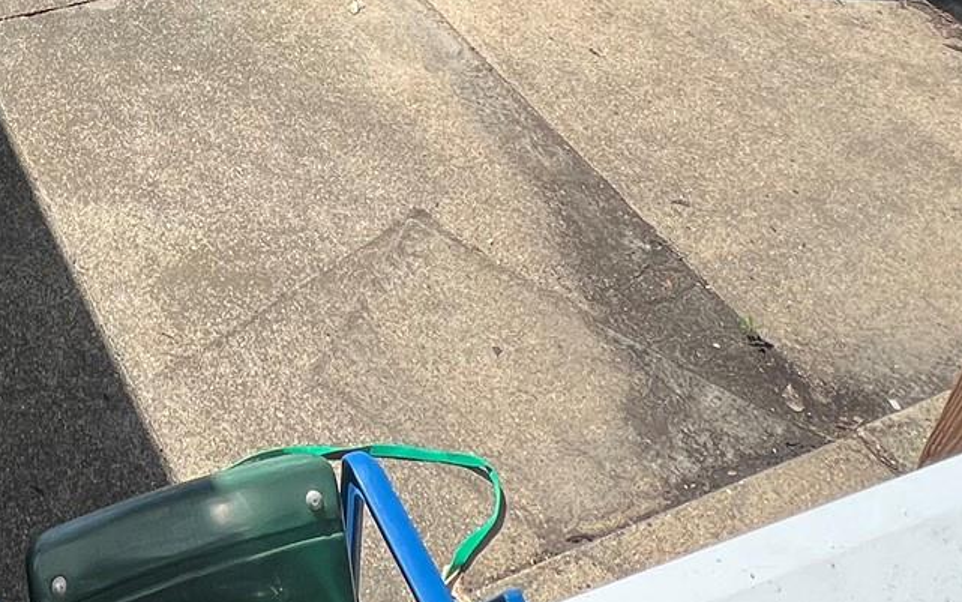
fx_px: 1154
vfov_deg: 22.7
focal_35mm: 44
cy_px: -348
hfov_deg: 39.7
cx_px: -6
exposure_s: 1/1043
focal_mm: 1.57
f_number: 1.8
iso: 32
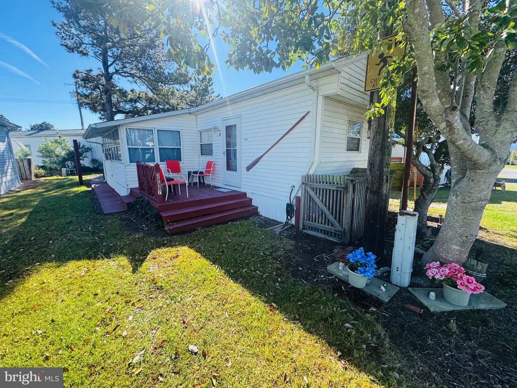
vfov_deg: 85.7
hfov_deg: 102.1
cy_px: 194
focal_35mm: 14
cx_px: 258
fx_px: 209
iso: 40
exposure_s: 1/418
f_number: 2.2
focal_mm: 2.22
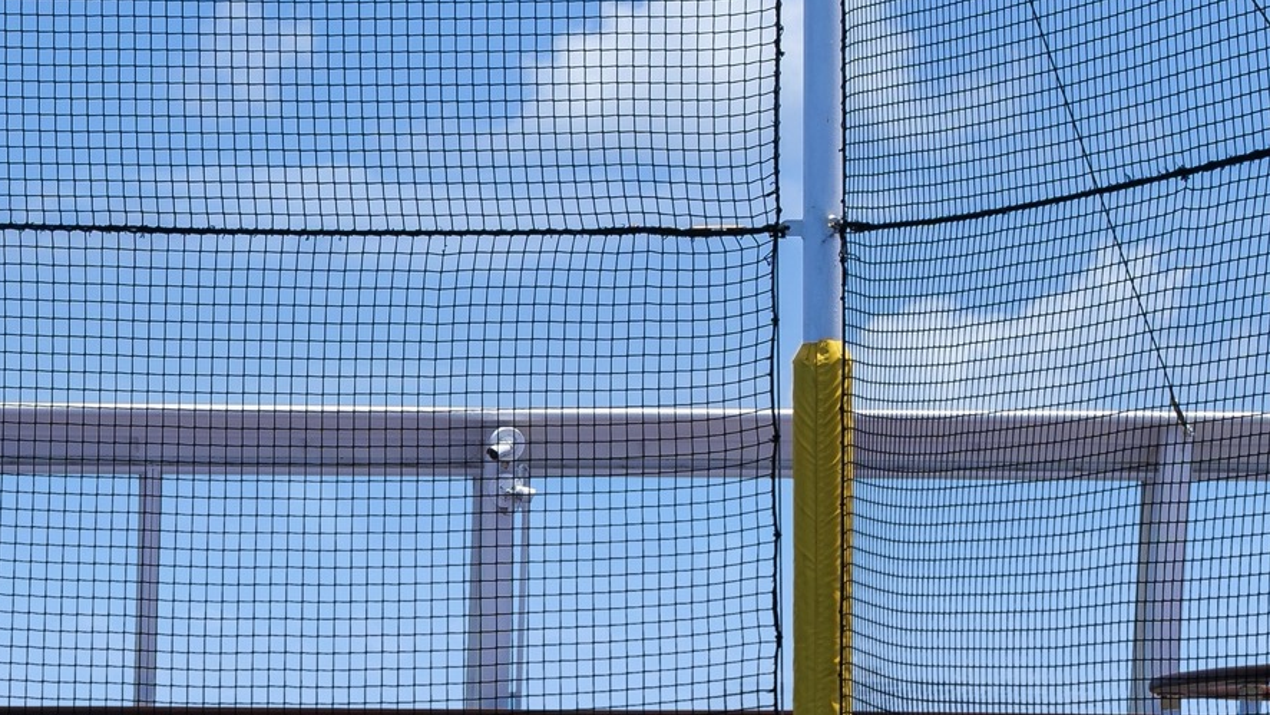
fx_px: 5962
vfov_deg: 6.8
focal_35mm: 177
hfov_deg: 11.8
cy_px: 927
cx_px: -479
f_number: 16
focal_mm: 45
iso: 100
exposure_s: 1/50
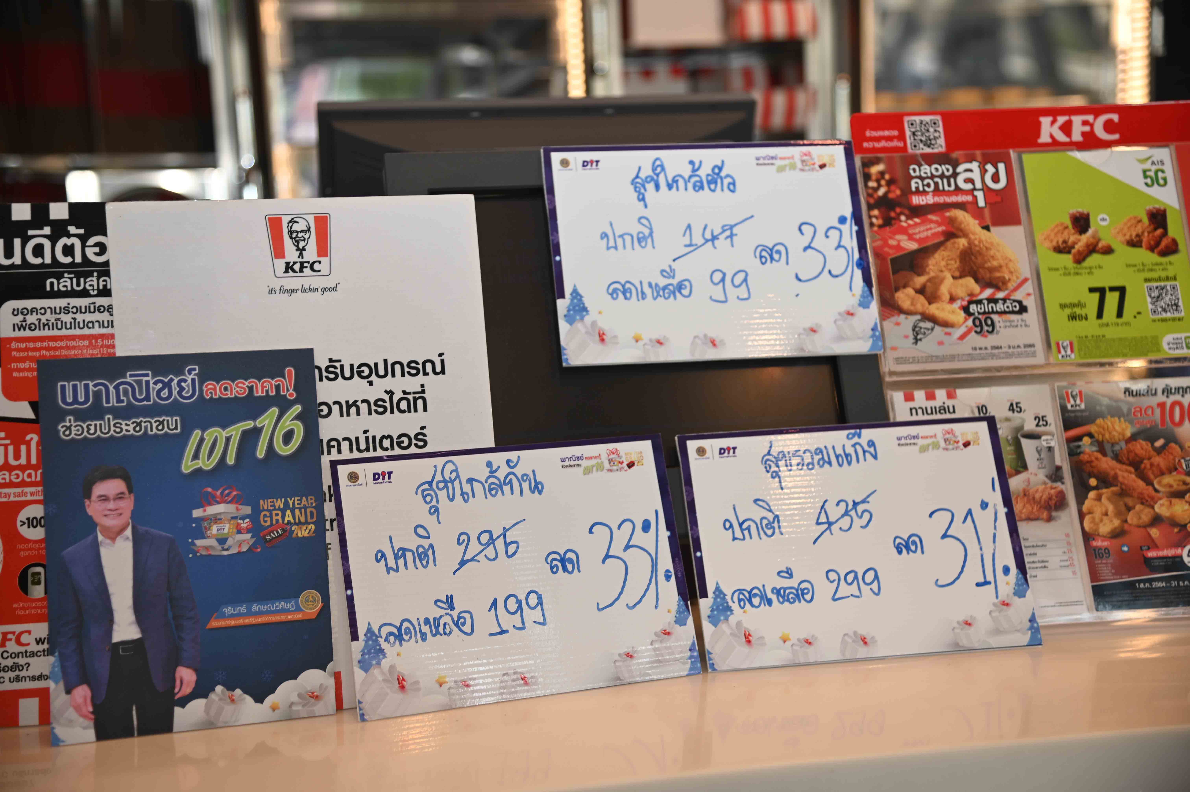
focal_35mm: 55
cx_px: 595
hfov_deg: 36.3
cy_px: 396
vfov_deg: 24.6
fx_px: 1817
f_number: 4
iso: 250
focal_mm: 55
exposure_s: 1/60
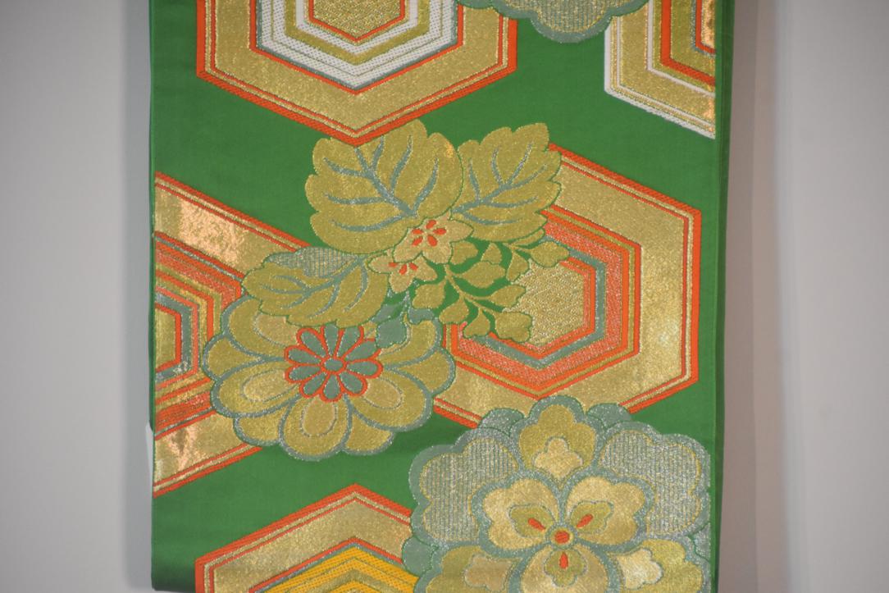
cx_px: 444
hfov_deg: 5.5
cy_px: 296
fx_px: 9261
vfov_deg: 3.7
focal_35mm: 375
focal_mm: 250
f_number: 6.3
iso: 1800
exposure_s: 1/125
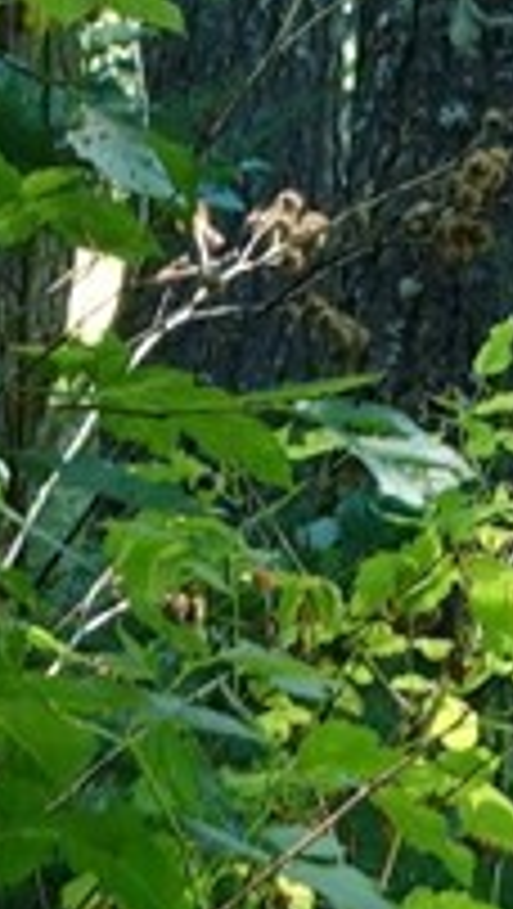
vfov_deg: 8.8
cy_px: -547
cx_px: 475
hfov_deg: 5.1
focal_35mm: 237
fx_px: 5717
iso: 100
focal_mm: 9.99
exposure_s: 1/125
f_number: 2.8
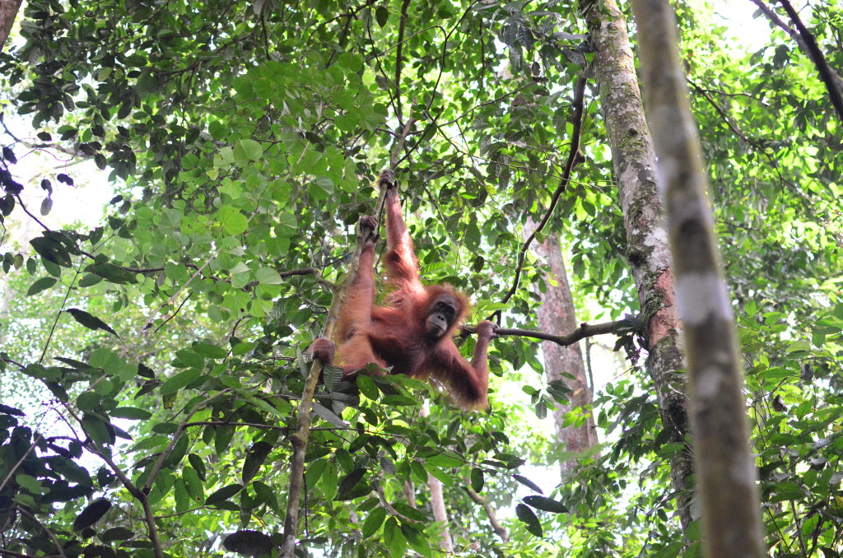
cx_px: 422
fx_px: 1227
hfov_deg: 37.9
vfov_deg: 25.6
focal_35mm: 52
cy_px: 279
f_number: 2.5
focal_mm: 35
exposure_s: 1/800
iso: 4000
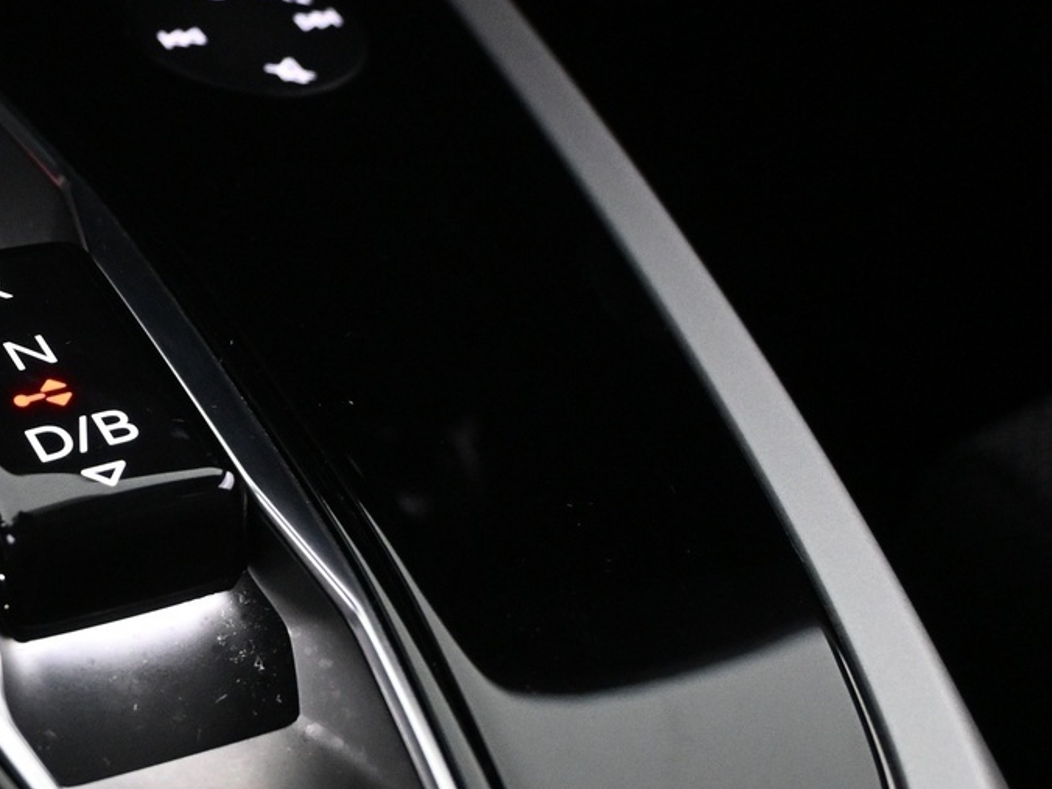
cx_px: -56
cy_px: 277
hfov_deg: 23.8
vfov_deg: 18.9
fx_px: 2362
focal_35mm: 78
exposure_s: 1/30
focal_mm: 22.5
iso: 2800
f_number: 4
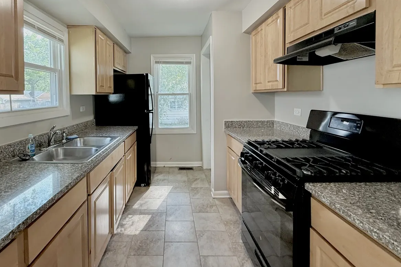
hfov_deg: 89.4
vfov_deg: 66.5
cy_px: 101
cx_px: 170
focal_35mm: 18
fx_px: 201
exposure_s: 1/60
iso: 200
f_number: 2.2
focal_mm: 2.22
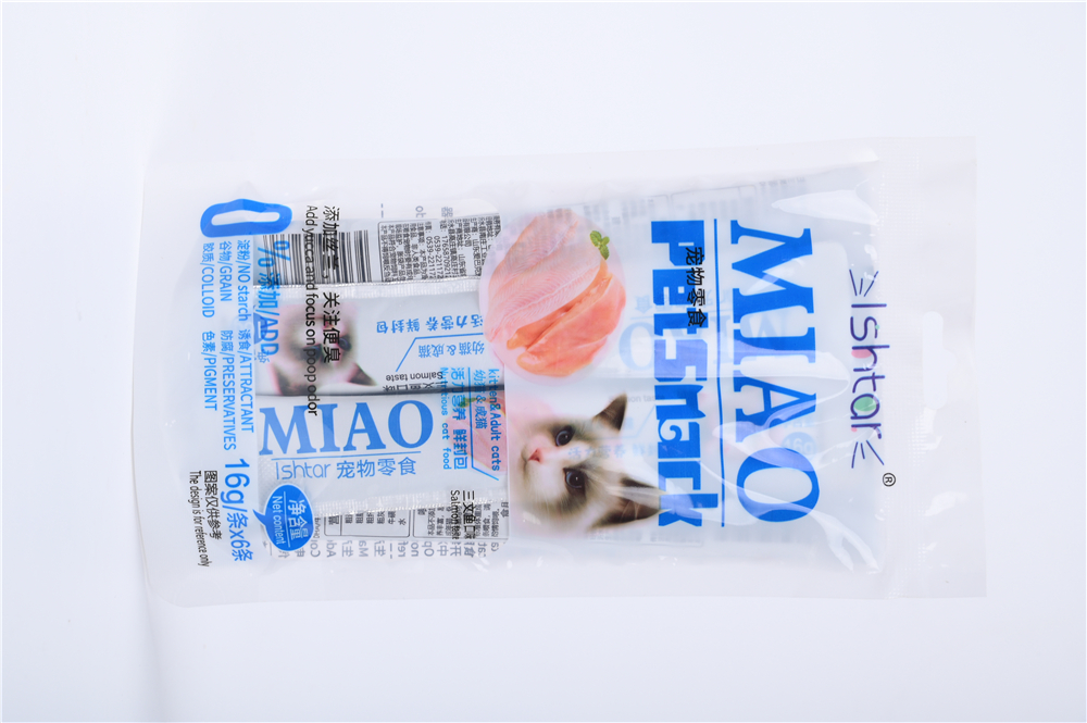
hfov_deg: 17.1
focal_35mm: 120
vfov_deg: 11.4
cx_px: 544
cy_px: 362
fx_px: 3620
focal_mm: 120
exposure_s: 1/125
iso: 125
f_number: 11
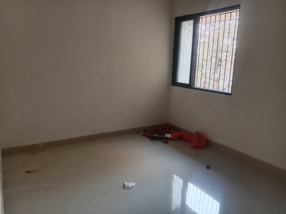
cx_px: 143
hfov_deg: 65.3
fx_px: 223
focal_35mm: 27
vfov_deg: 51.4
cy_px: 107
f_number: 2.2
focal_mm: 3.65
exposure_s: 1/25
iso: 509
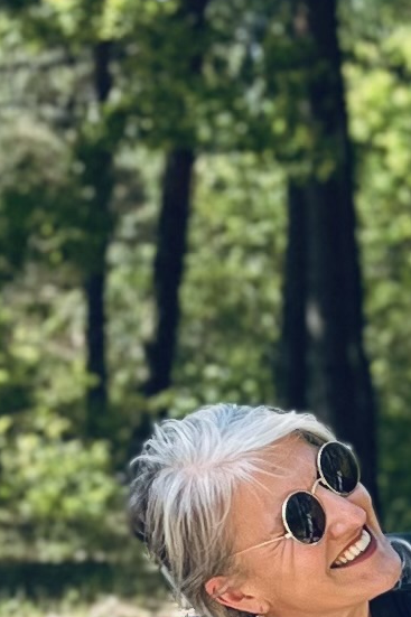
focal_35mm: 198
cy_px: 791
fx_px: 3393
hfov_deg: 6.6
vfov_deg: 10.2
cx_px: 918
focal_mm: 5.1
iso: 50
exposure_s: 1/761
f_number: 1.6
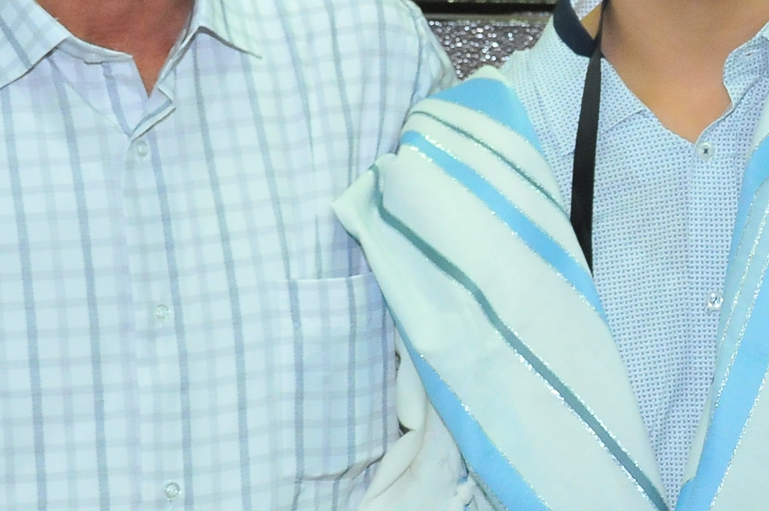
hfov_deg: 12.7
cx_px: 721
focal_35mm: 161
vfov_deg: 8.5
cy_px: 304
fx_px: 3435
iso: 1600
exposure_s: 1/80
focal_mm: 32
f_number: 5.6
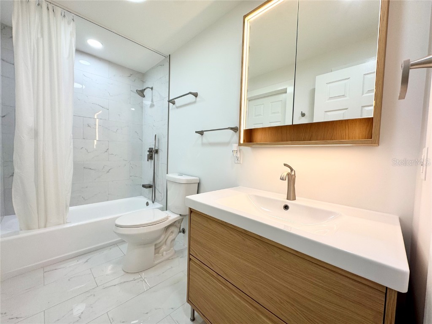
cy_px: 162
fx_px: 175
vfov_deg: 85.7
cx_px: 216
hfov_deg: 102.1
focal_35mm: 14
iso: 64
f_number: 2.2
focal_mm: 2.22
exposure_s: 1/120
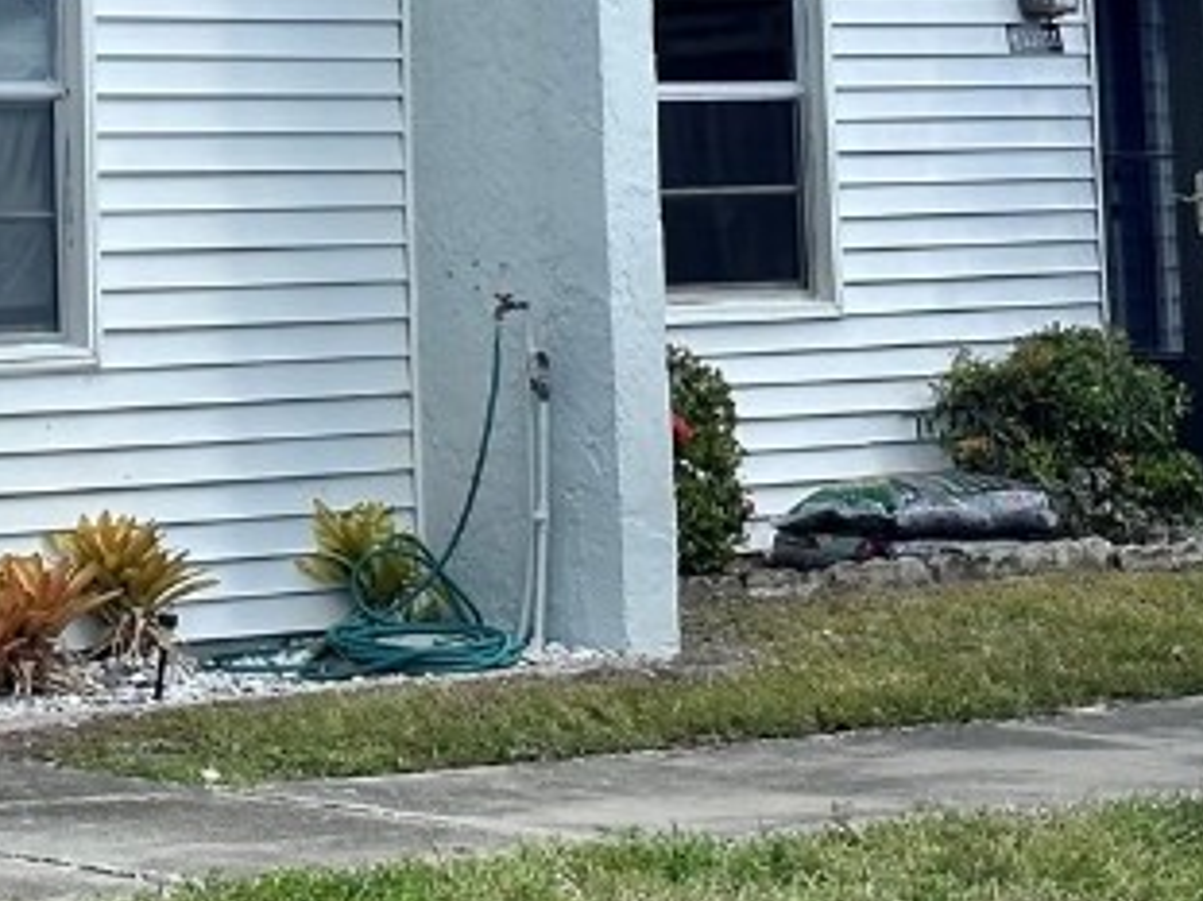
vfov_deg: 9.1
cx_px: -232
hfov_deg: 12.2
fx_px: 5489
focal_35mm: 158
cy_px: -480
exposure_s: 1/2410
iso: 64
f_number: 1.78
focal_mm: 6.86
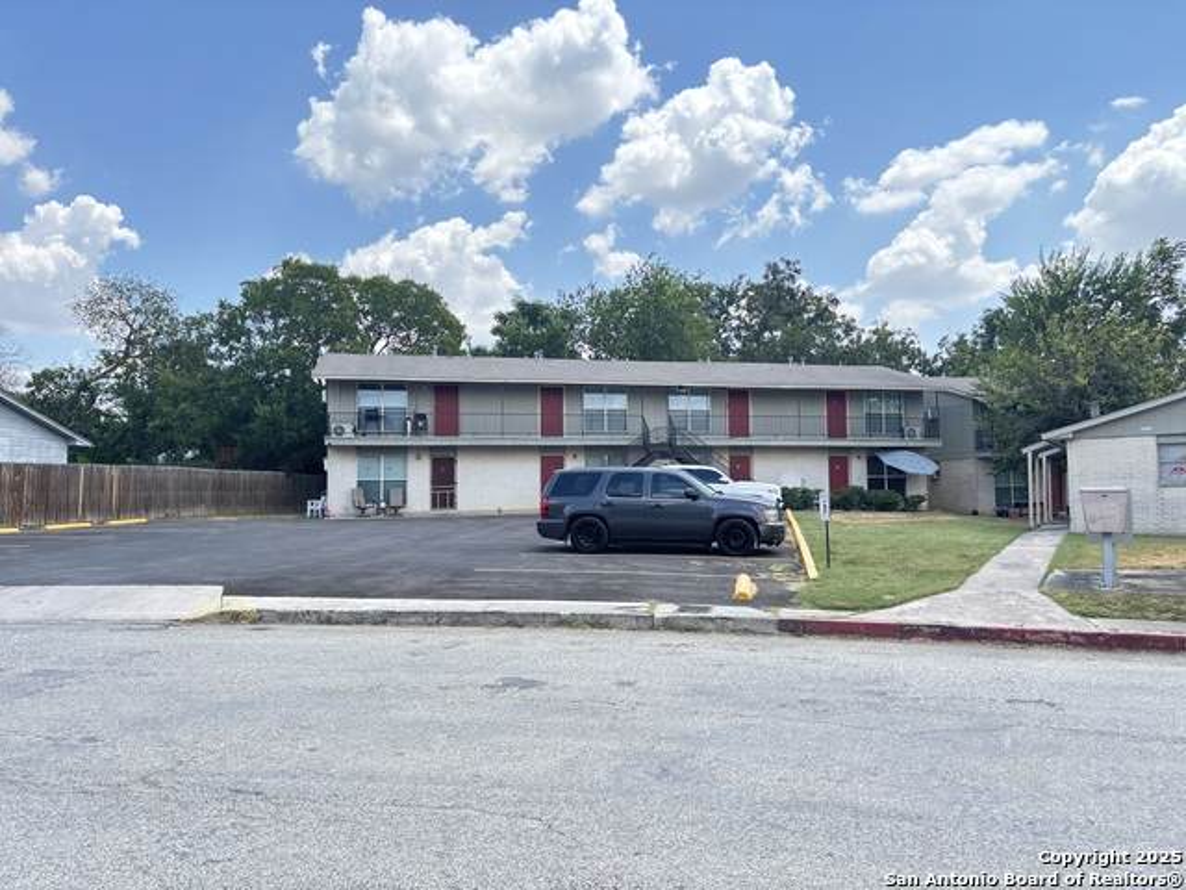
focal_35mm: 26
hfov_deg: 67.3
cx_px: 593
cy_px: 445
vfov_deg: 53.1
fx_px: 891
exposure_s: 1/811
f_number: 1.6
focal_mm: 5.96
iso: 50
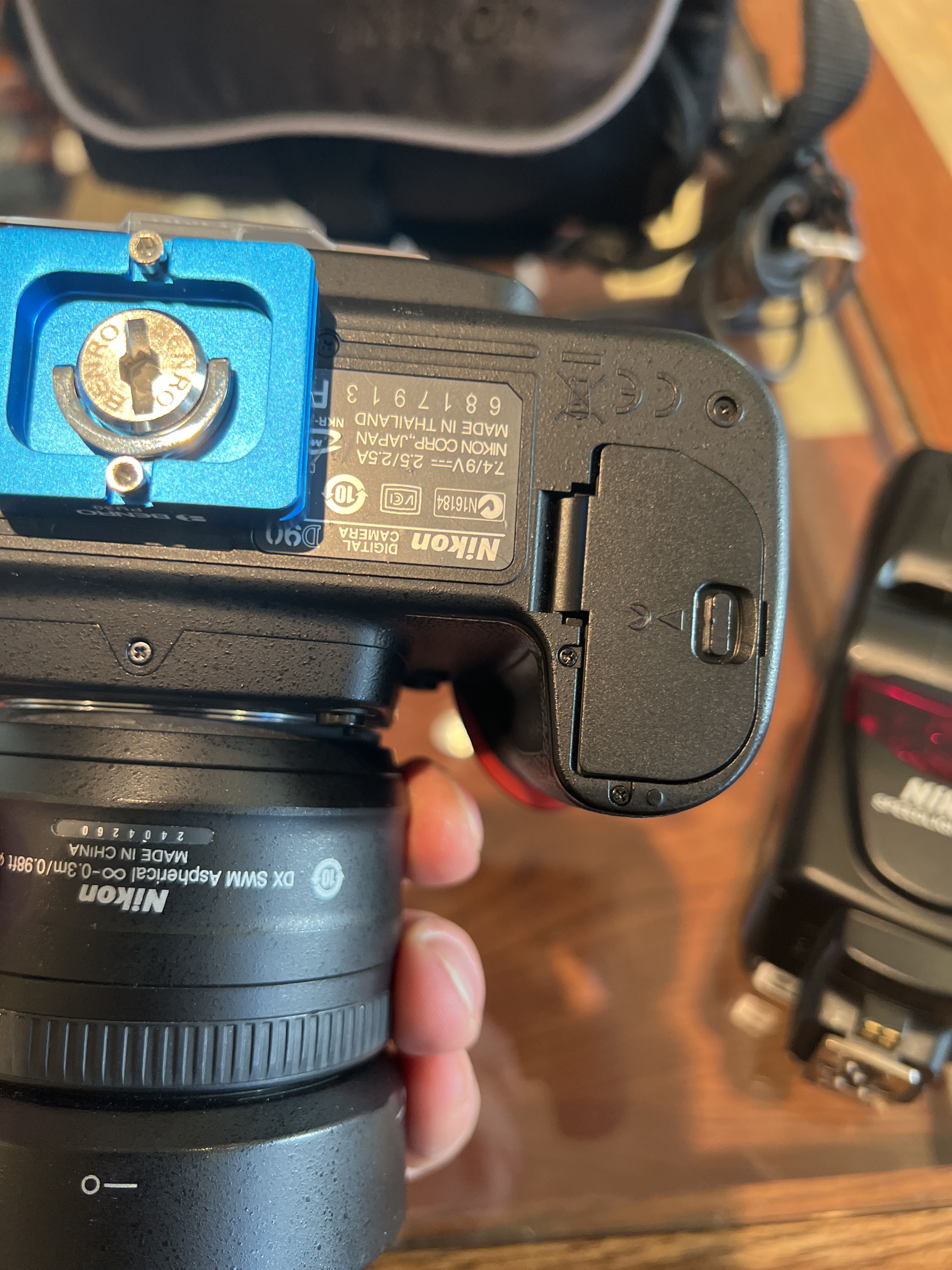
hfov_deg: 53.1
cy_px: 635
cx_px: 476
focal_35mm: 26
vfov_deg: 67.3
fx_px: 953
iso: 250
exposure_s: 1/50
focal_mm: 5.7
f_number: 1.5
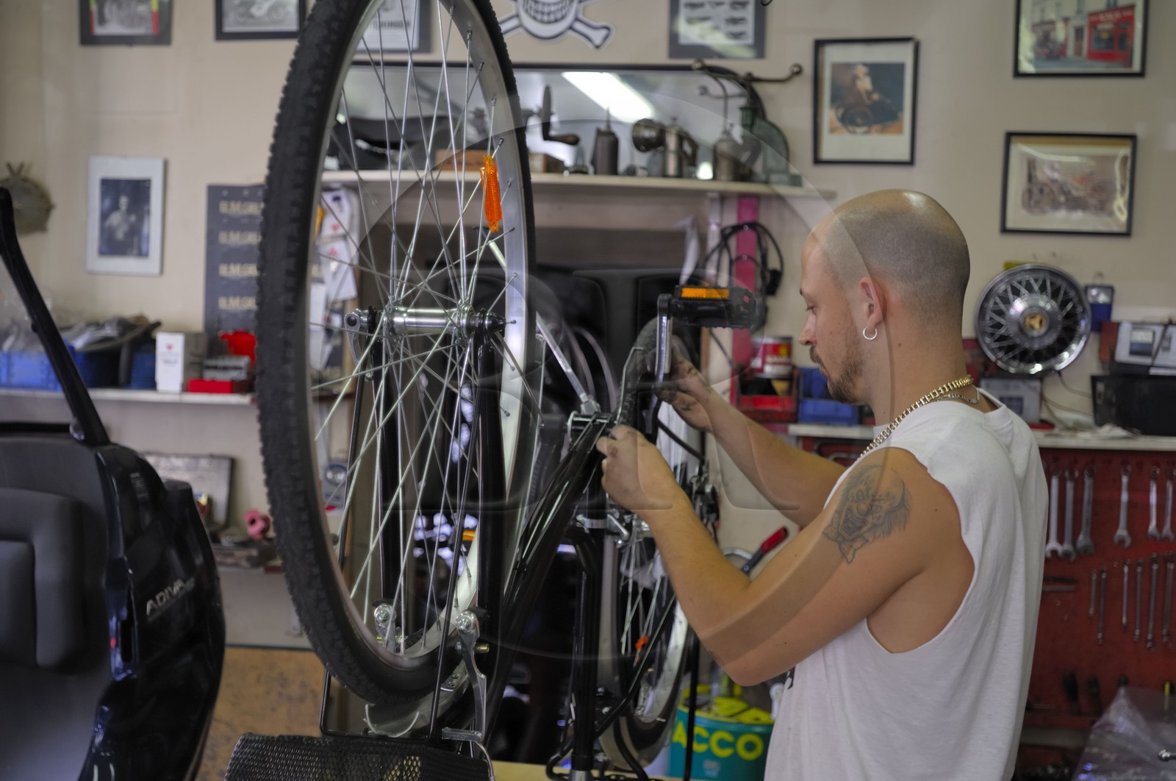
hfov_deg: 43.7
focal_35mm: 45
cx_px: 588
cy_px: 390
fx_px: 1468
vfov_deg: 29.8
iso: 100
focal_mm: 30
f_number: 2.8
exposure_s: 1/60
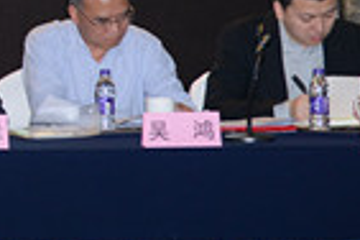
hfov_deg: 6.2
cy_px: -165
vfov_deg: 4.3
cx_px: -511
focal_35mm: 318
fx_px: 3180
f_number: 7.1
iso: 640
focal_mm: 56
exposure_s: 1/60
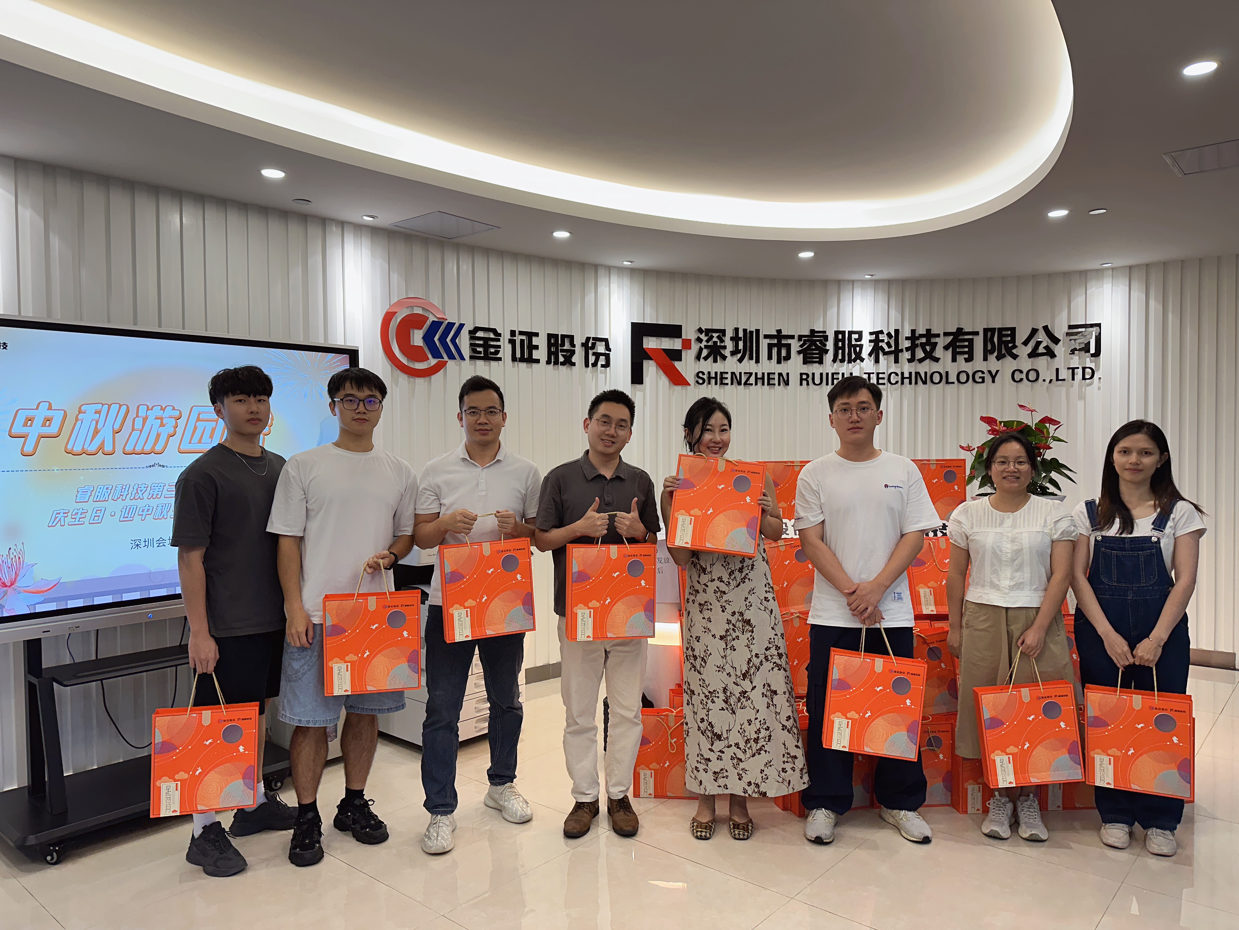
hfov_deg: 71.6
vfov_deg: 56.8
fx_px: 859
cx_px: 620
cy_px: 465
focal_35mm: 24
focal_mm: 6.86
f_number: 1.78
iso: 125
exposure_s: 1/100
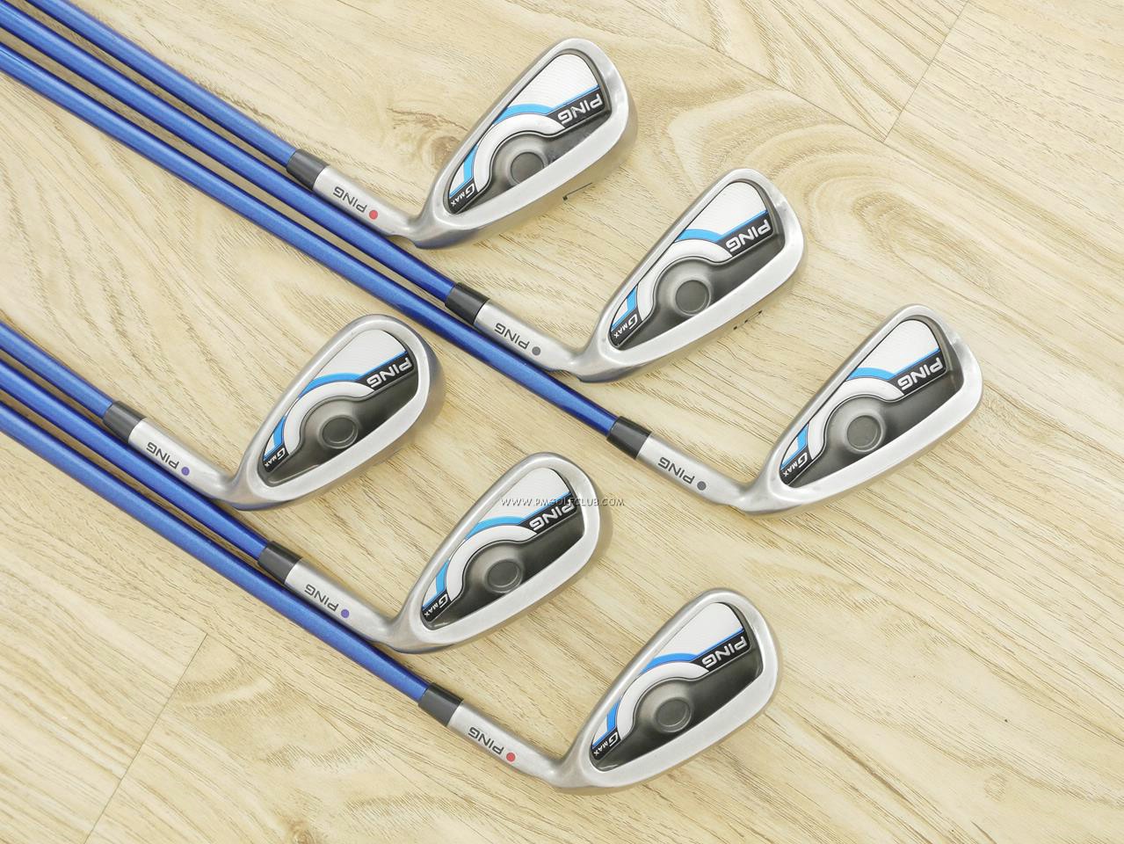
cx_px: 562
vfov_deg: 29.1
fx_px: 1624
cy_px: 422
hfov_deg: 38.2
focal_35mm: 50
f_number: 4.5
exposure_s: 1/25
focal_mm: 25
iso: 1600
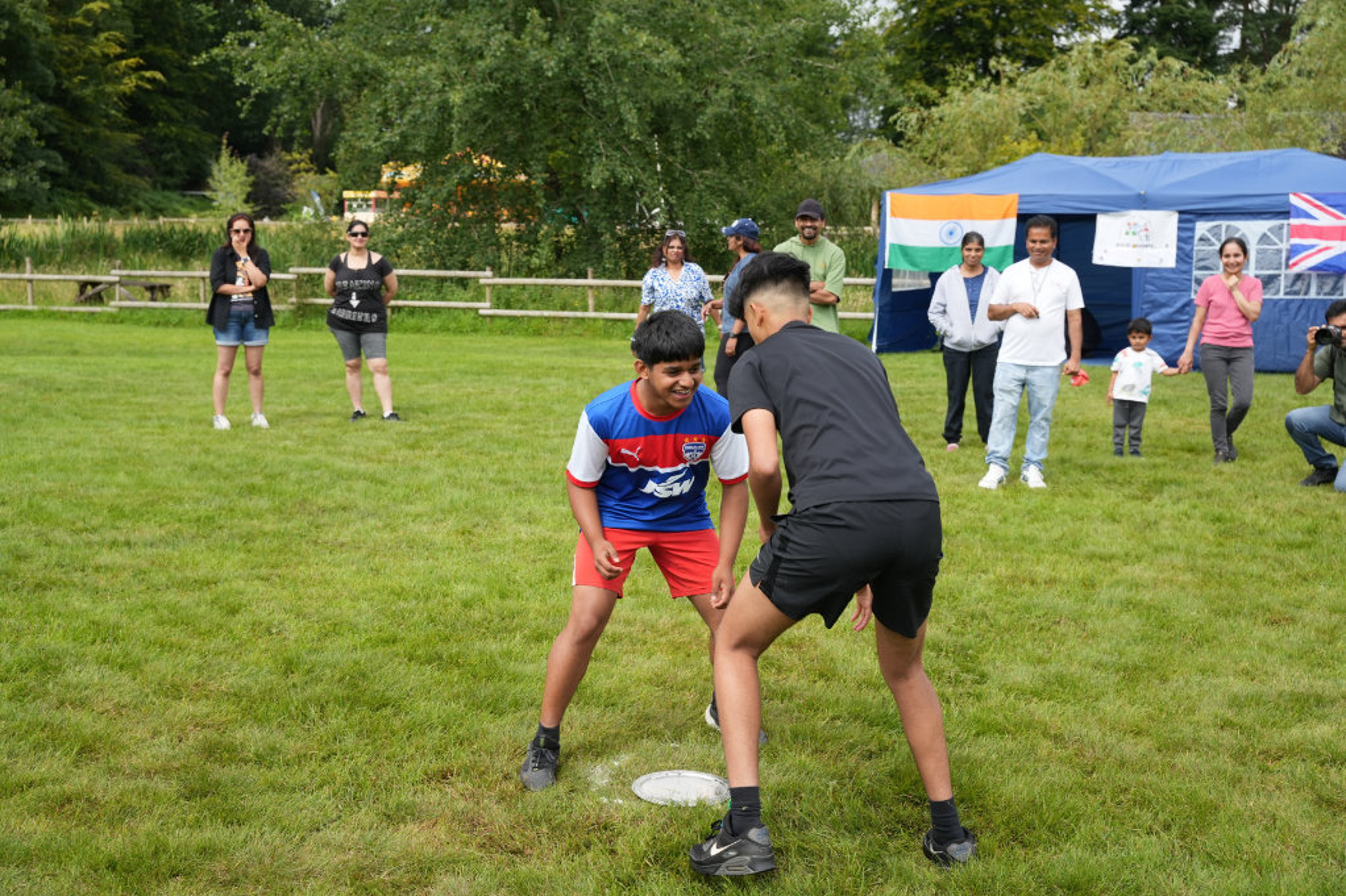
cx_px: 673
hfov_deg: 46.0
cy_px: 448
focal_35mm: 42
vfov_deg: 31.6
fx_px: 1585
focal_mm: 42.4
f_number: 5
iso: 250
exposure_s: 1/800
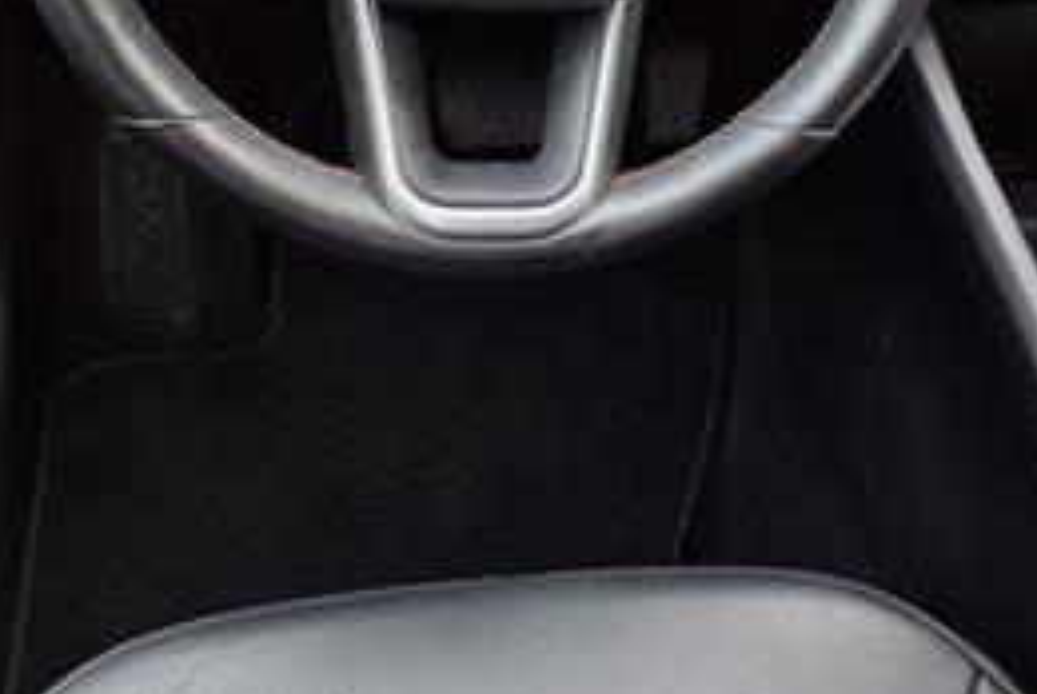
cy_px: 48
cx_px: 674
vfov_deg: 19.4
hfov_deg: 29.1
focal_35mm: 69
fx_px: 1990
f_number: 1.9
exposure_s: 1/120
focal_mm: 3.58
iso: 50
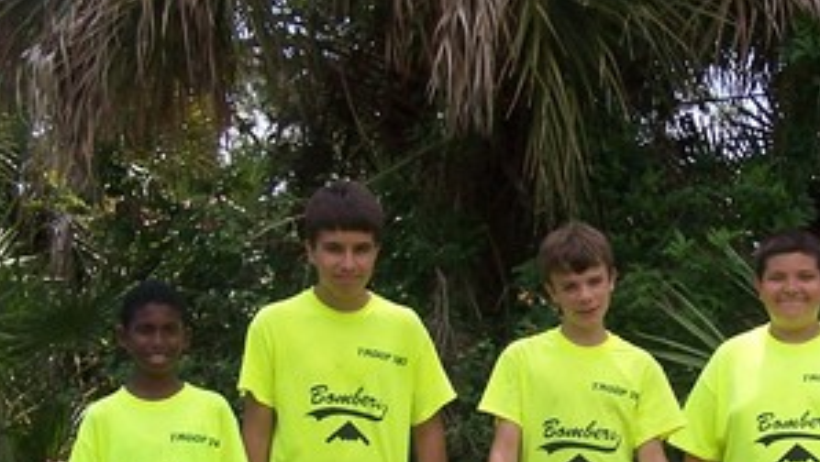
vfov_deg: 12.1
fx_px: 2175
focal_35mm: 100
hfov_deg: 21.1
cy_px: 363
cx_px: 644
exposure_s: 1/800
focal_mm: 6.3
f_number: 2.8
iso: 80
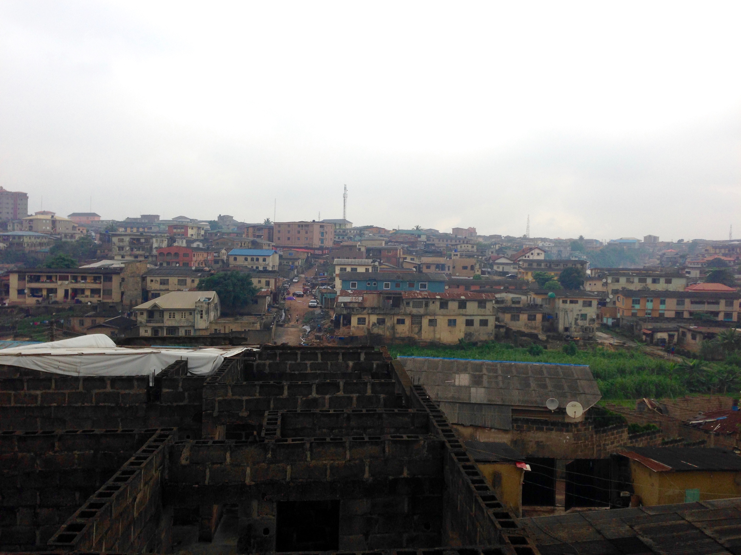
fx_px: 706
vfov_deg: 42.9
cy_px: 278
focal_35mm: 33
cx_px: 370
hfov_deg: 55.4
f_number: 2.4
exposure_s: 1/686
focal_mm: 4.12
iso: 50
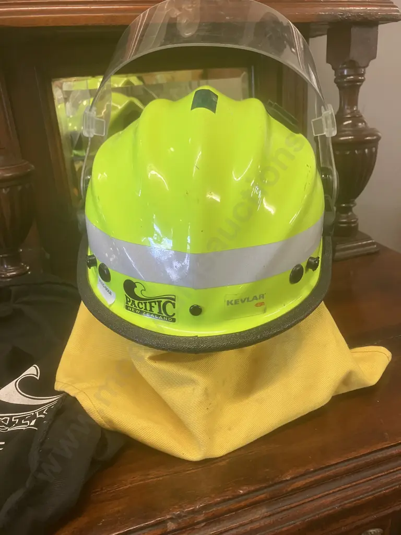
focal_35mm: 28
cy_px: 268
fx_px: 432
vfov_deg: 63.4
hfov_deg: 49.7
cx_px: 200
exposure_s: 1/50
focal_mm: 3.99
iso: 80
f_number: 1.8
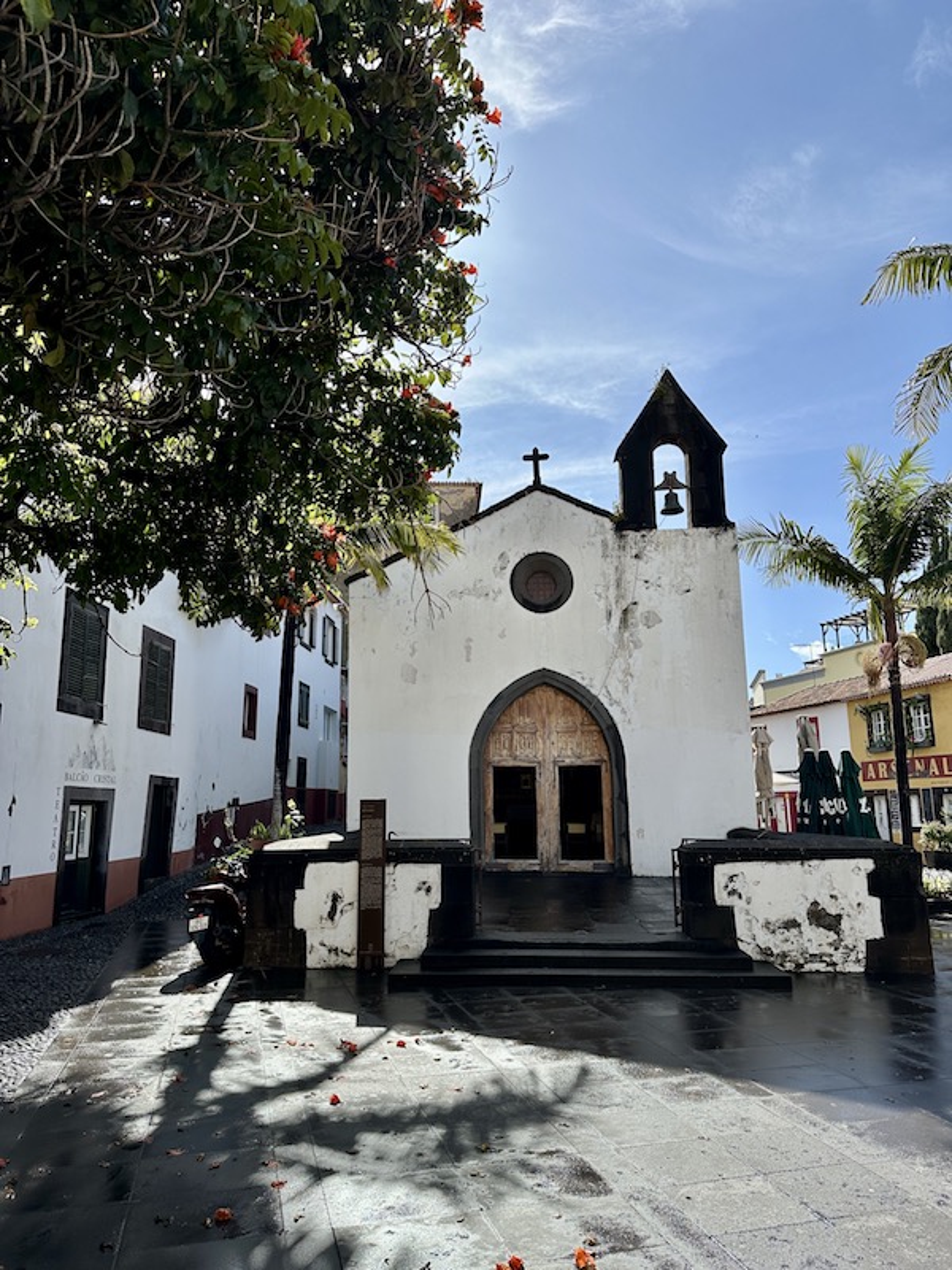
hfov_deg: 56.8
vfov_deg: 71.6
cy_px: 635
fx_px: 880
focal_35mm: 24
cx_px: 476
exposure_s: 1/4762
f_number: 1.78
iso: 80
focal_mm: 6.86
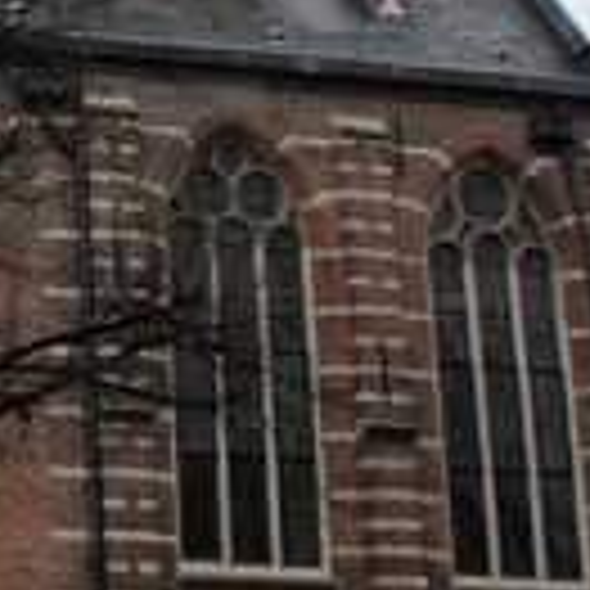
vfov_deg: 15.4
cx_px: -581
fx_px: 2160
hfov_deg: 13.4
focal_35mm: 112
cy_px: 52
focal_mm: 18
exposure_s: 1/125
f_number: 11
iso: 250
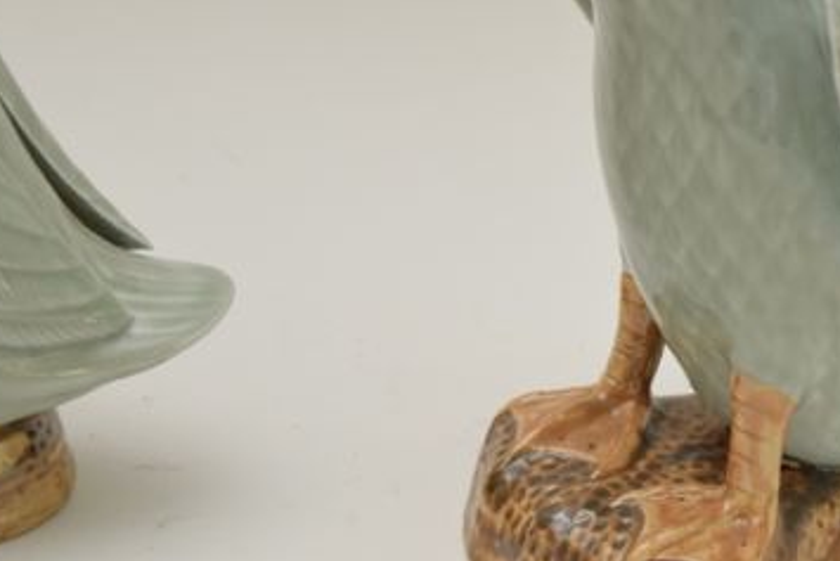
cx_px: 684
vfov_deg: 9.2
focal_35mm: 149
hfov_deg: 13.7
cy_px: 503
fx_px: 3476
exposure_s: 1/125
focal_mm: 55
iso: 800
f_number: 5.6
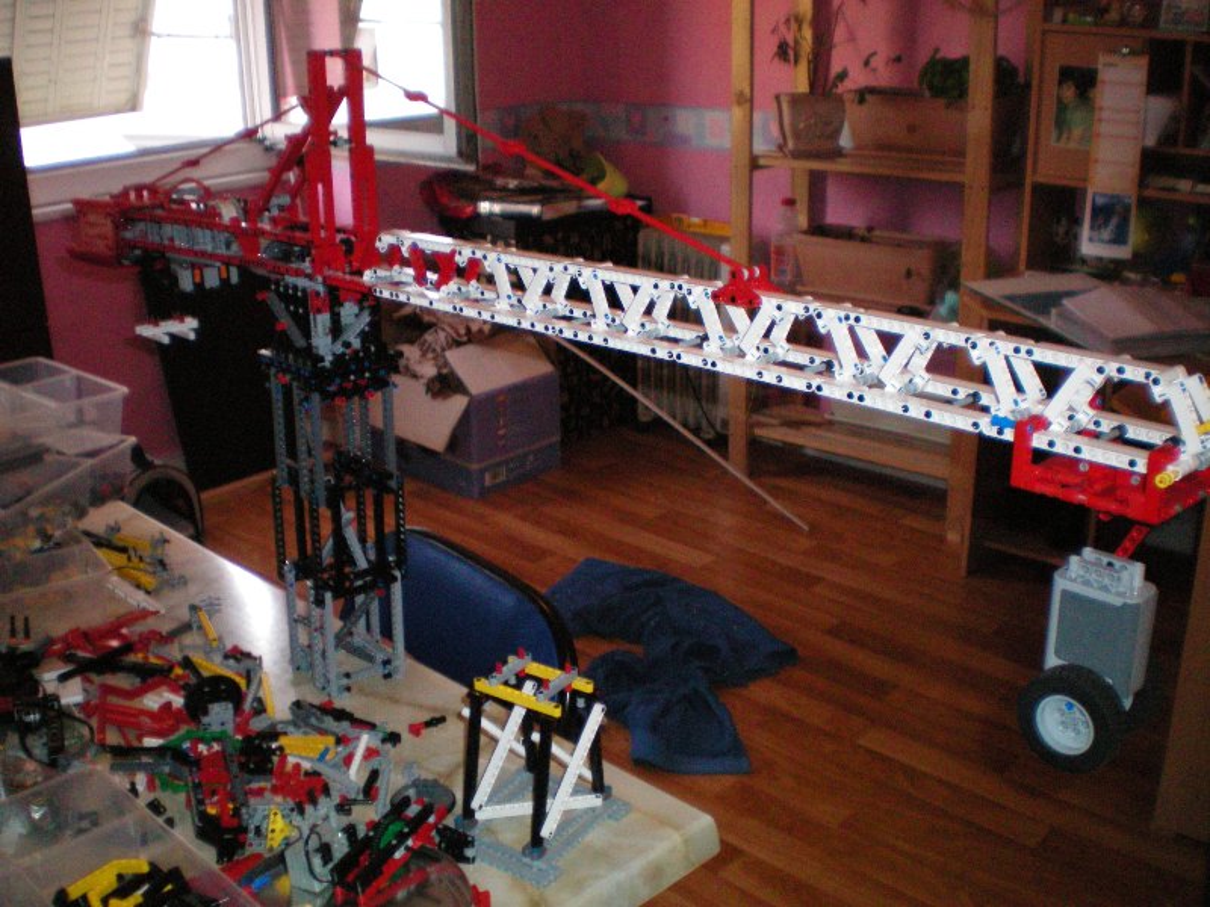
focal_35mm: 38
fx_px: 1328
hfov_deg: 49.0
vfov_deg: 37.7
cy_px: 454
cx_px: 605
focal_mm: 6.3
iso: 400
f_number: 3.1
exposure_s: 1/60
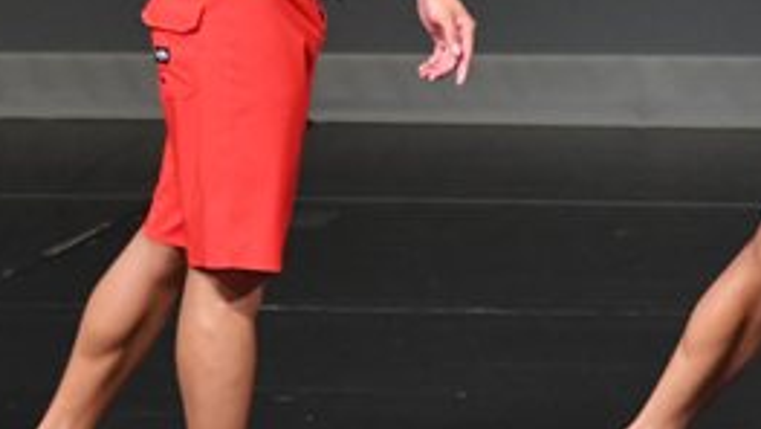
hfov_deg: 2.2
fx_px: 19616
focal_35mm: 972
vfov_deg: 1.3
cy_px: -72
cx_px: 476
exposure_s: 1/400
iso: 4000
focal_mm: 210
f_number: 5.6
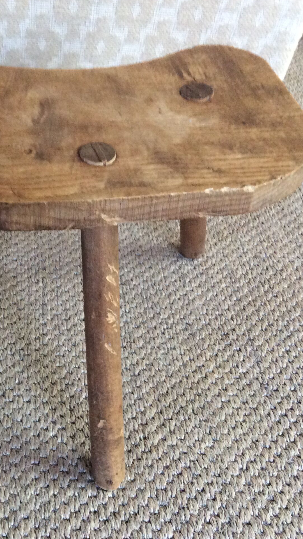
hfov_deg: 24.9
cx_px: 49
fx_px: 671
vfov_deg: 43.7
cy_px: 268
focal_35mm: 47
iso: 200
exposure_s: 1/25
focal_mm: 3.3
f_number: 2.4
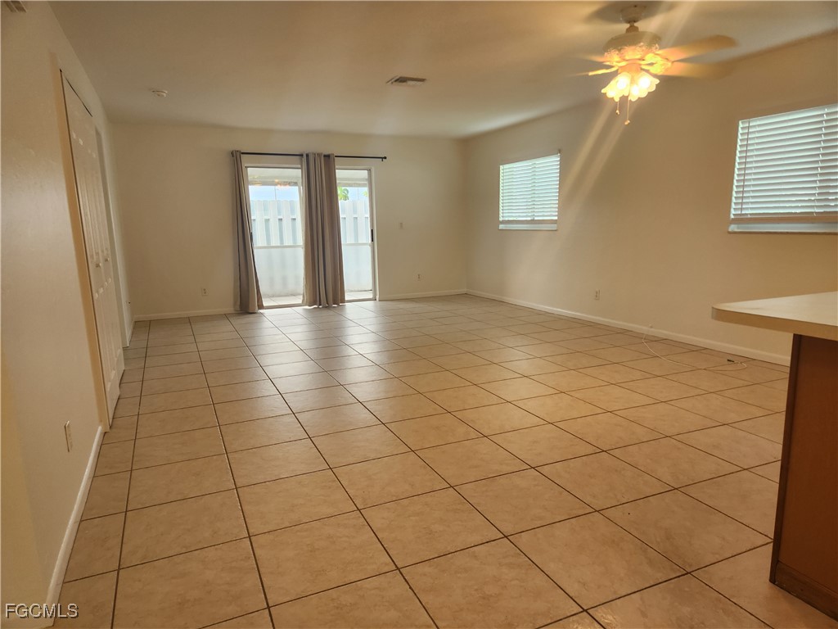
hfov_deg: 73.9
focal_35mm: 23
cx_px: 419
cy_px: 314
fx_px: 557
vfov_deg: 58.9
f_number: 1.8
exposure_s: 1/120
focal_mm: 5.4
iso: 100
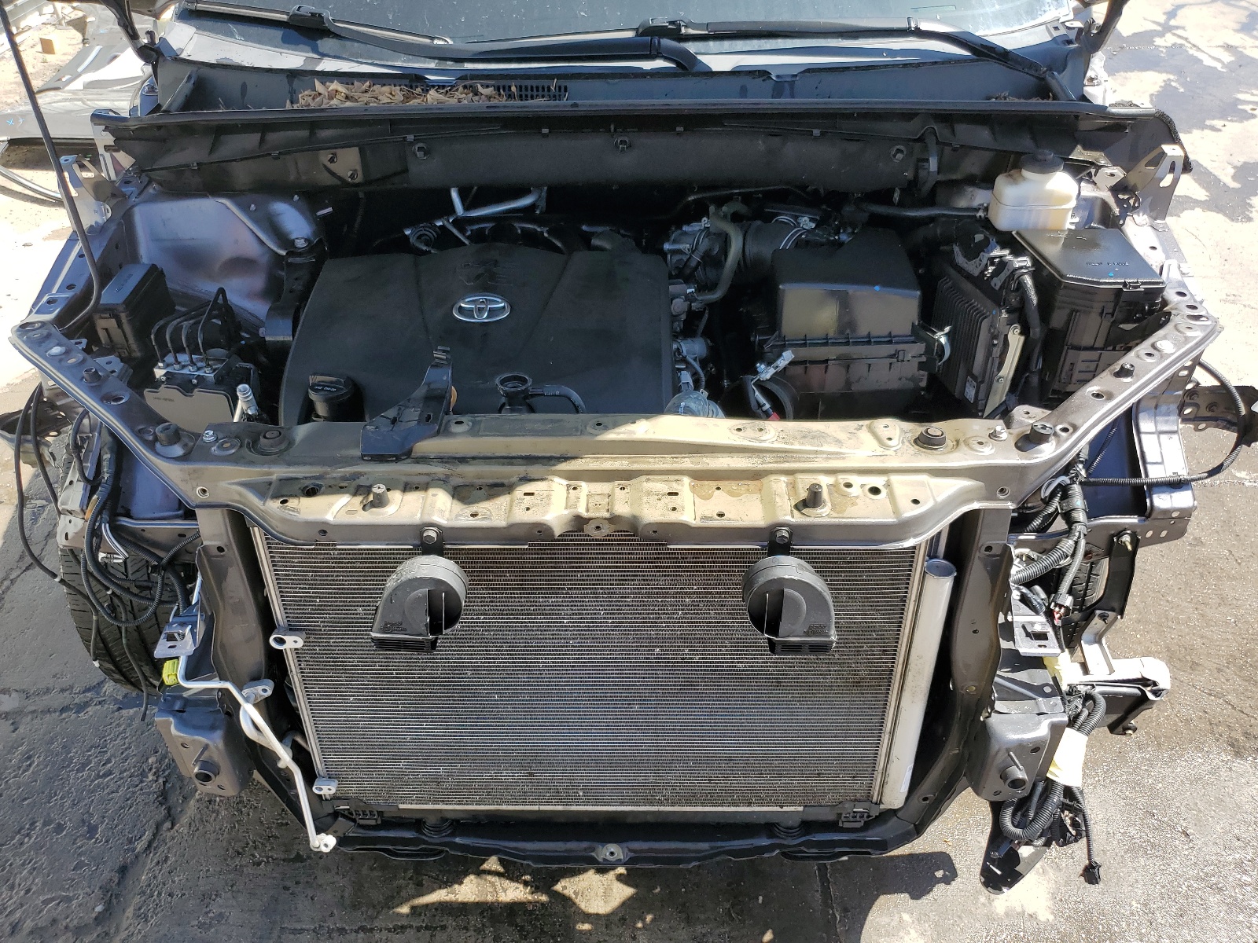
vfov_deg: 53.1
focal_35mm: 26
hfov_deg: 67.3
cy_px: 472
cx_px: 629
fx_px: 945
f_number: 1.5
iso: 50
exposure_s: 1/833
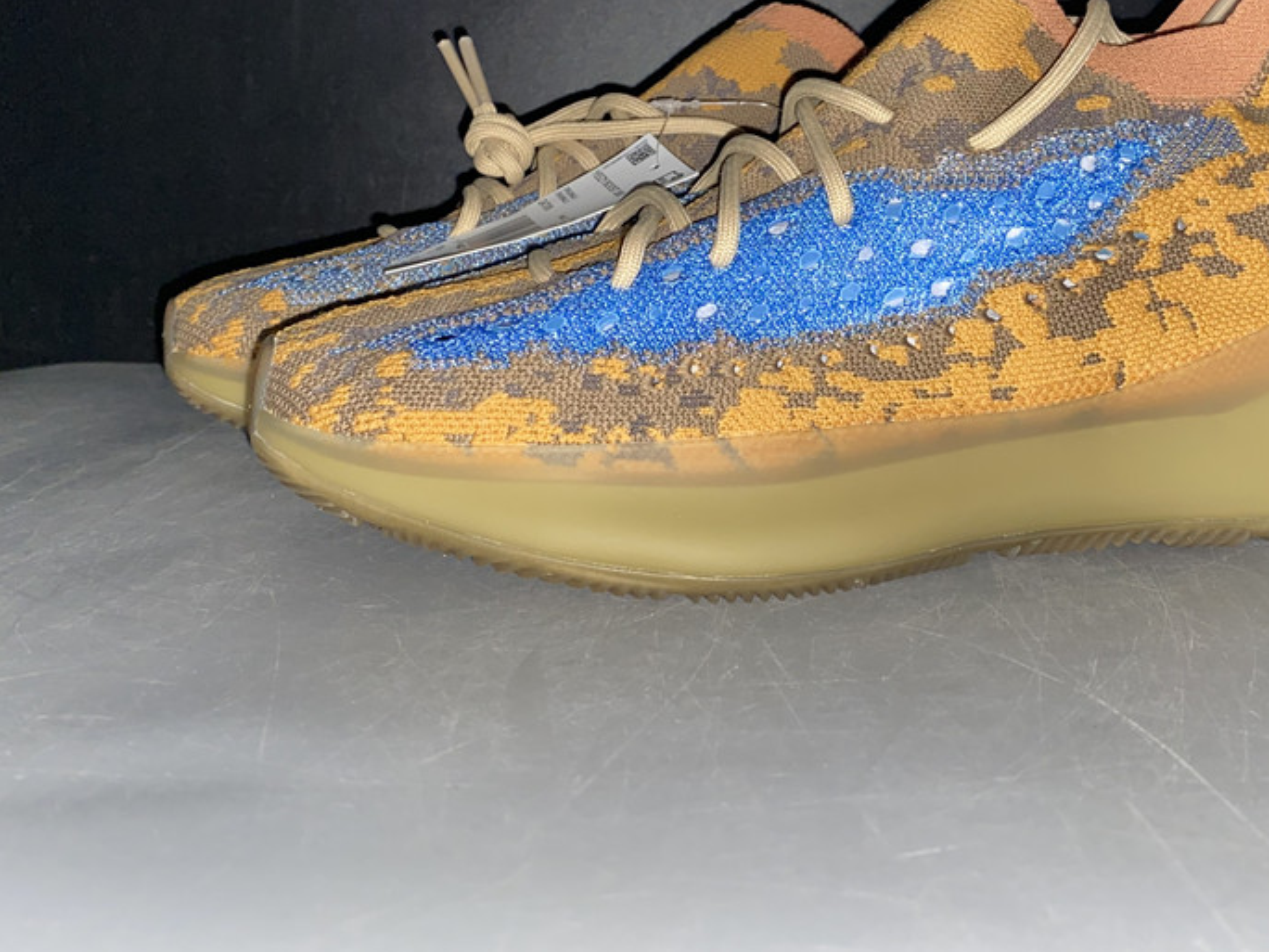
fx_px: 1393
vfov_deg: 37.3
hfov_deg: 48.7
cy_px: 308
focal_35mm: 38
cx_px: 748
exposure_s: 1/40
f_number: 1.8
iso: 64
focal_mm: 4.25
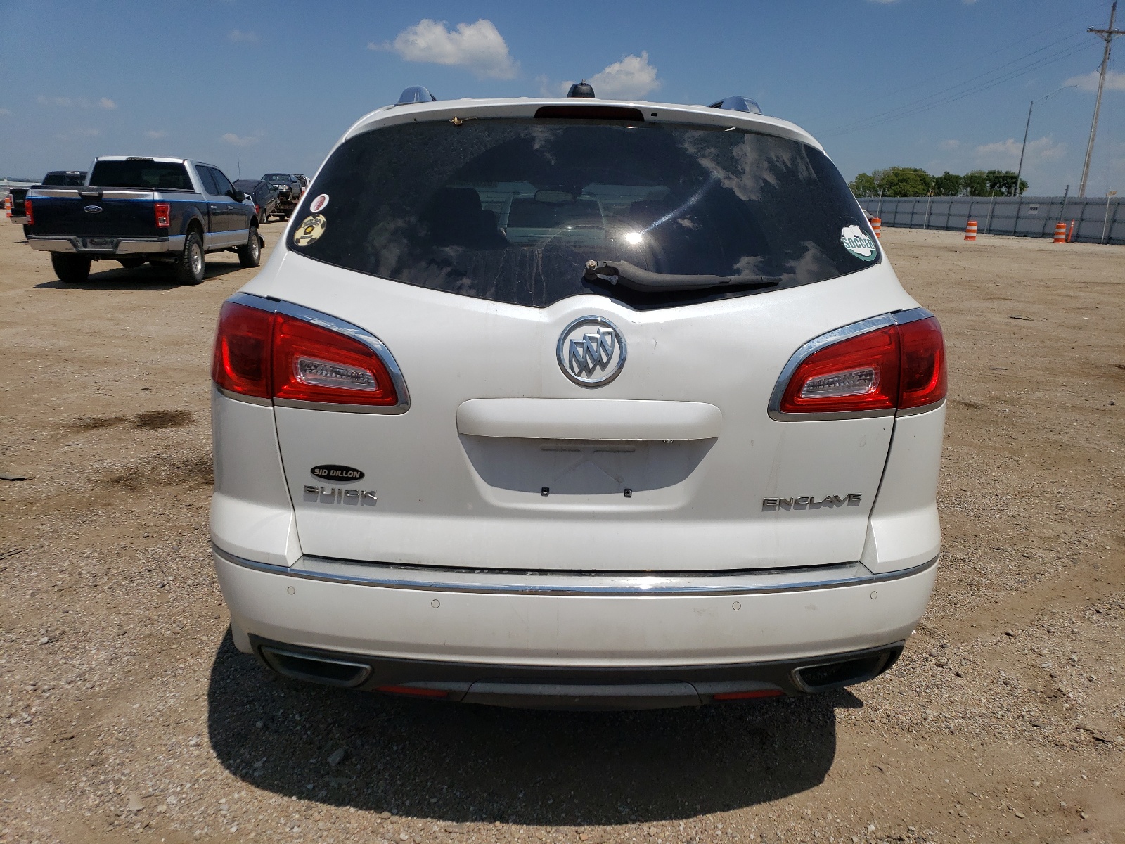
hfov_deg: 67.3
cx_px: 562
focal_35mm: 26
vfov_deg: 53.1
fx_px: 845
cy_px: 422
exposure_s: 1/10000
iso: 50
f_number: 1.5
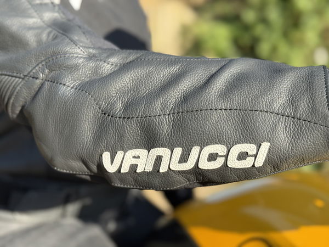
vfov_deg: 30.3
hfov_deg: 39.7
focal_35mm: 48
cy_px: 124
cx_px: 164
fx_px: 456
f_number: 1.78
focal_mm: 6.76
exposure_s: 1/1285
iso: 100
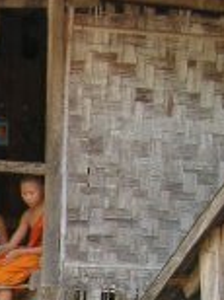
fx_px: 1298
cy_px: 458
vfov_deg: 12.5
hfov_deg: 9.7
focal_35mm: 150
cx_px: -56
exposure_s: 1/70.2
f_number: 3.8
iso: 64
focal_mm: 7.5
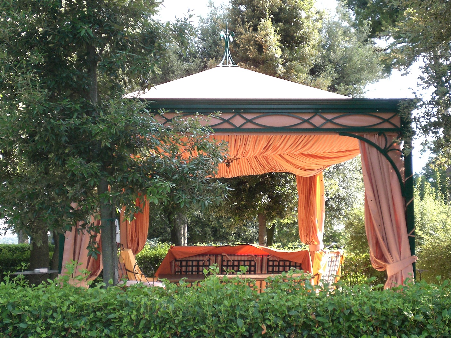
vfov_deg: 28.6
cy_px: 169
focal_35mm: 51
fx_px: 664
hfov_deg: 37.5
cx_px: 226
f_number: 3.6
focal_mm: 8.44
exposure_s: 1/160
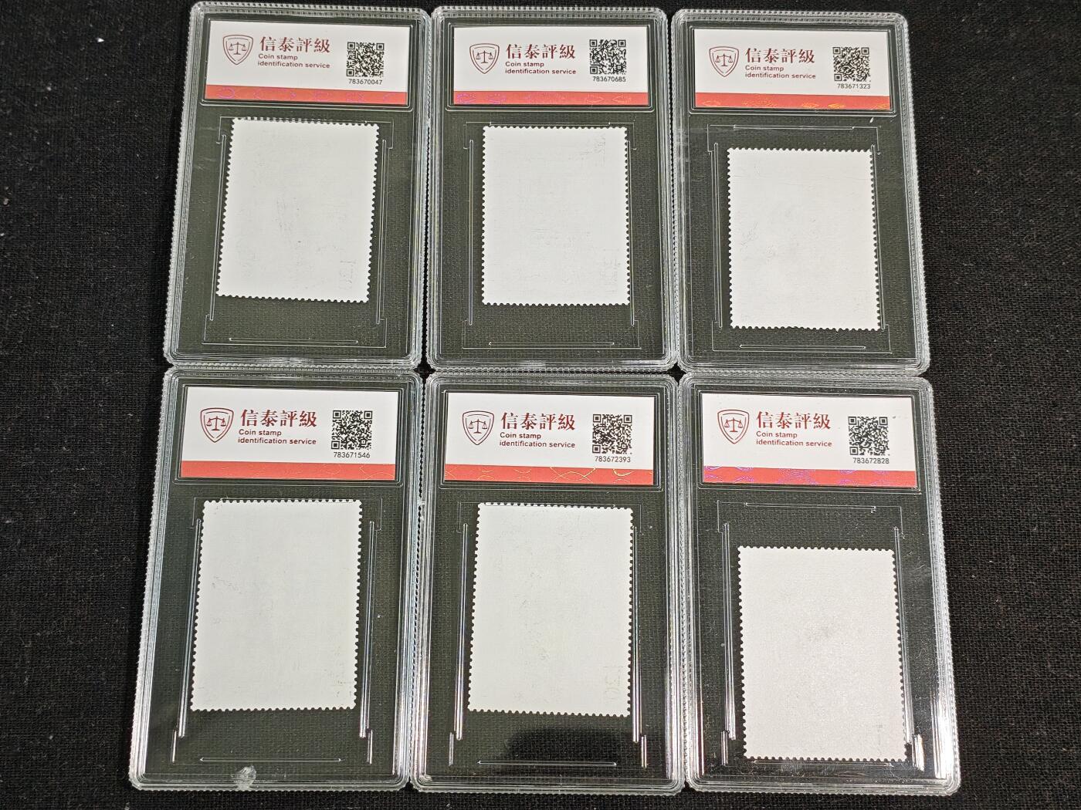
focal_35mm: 42
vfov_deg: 34.3
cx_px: 540
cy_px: 405
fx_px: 1312
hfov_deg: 44.8
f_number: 1.5
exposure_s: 1/1449
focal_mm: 4.94
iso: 160
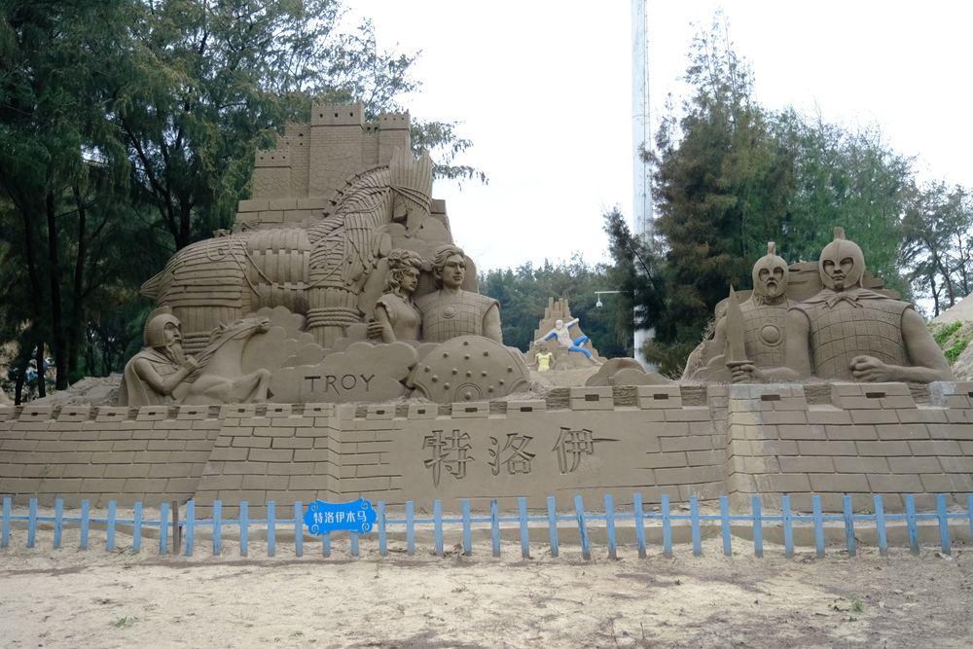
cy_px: 324
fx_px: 811
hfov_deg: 61.9
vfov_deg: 43.6
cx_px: 486
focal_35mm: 30
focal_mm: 20
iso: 2000
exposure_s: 1/8000
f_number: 2.8
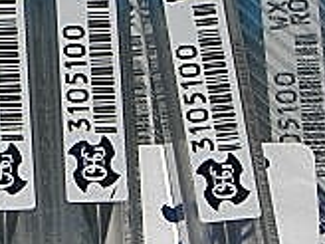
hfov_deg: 4.4
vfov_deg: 3.3
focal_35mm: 445
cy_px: 73
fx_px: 4178
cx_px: -97
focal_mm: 18.6
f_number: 8.3
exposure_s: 1/60
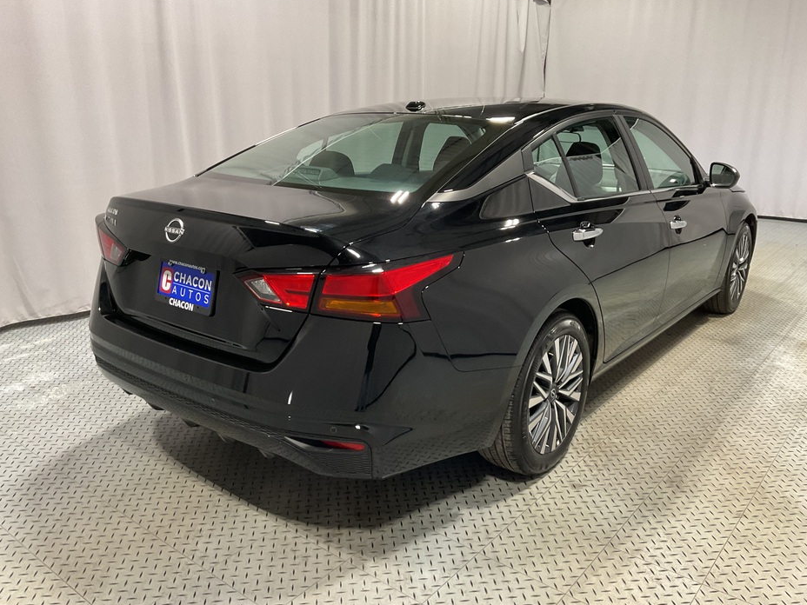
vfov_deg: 46.8
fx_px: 699
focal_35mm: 30
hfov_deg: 60.0
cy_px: 300
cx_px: 403
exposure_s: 1/60
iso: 100
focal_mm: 3
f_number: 1.8
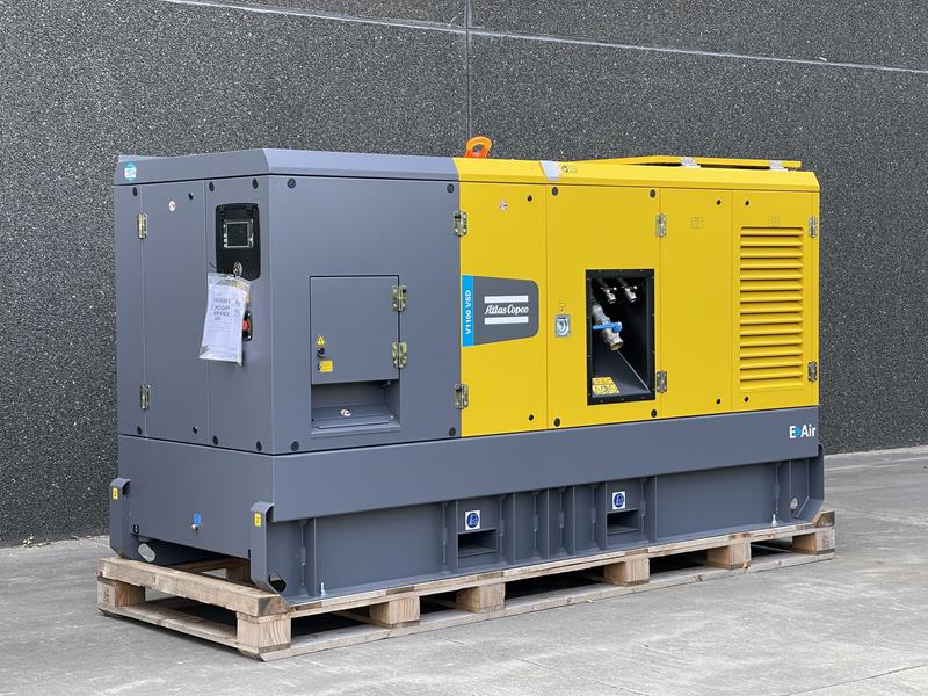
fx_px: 1716
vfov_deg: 22.9
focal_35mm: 64
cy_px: 348
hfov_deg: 30.3
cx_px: 464
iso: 20
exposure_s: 1/168
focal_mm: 7.5
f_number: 2.2
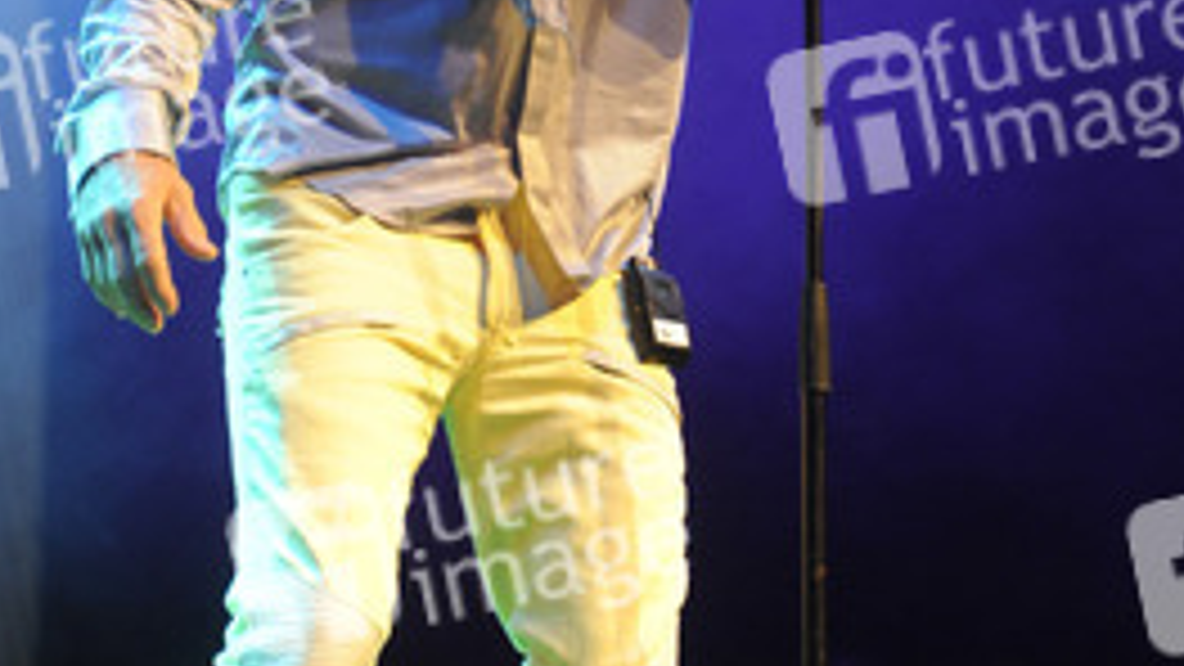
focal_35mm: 302
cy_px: -126
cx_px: 590
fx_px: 9482
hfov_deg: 7.1
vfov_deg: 4.0
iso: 4000
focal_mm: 190
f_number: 5.6
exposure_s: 1/125
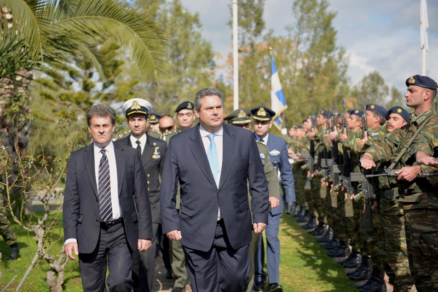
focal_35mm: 70
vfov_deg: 19.5
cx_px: 219
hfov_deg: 28.8
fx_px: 852
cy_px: 146
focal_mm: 70
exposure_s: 1/1000
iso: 100
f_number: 2.8
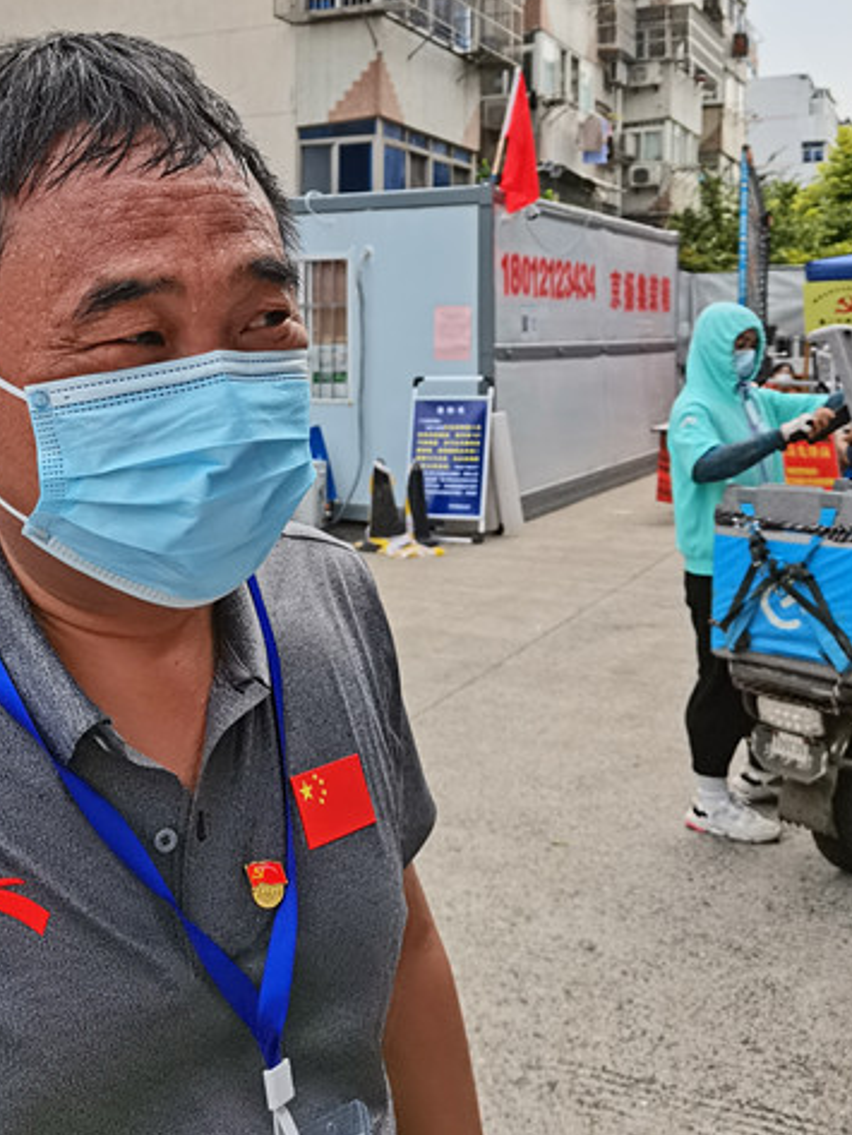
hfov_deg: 37.3
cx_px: 276
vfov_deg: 47.8
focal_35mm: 38
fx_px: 1246
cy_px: 343
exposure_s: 1/437
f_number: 1.9
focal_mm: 4.94
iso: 50
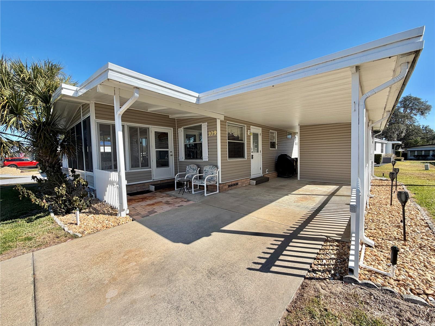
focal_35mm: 14
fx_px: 176
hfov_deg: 102.1
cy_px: 163
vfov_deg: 85.7
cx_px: 218
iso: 20
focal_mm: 2.22
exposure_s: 1/779
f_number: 2.2
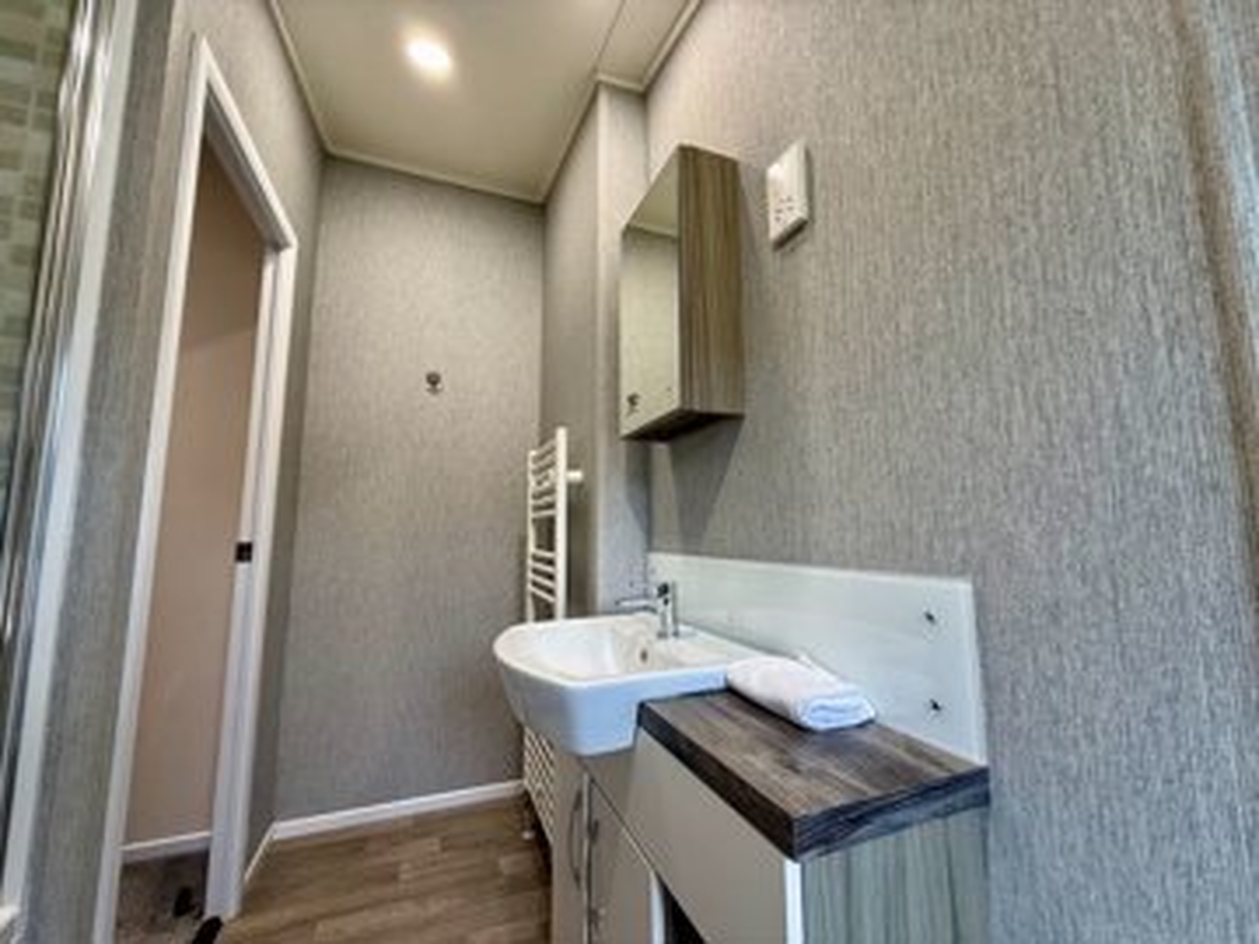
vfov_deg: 85.7
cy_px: 472
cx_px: 630
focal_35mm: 14
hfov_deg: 102.1
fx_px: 509
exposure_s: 1/100
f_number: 2.2
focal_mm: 2.22
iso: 125
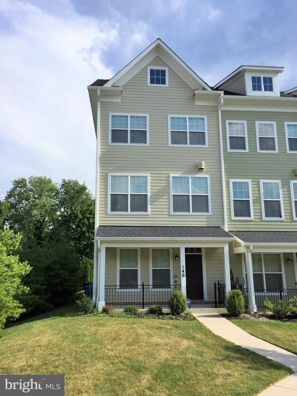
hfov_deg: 48.2
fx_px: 332
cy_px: 198
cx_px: 148
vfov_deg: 61.7
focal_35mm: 29
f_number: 2.2
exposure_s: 1/2083
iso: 32
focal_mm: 4.15
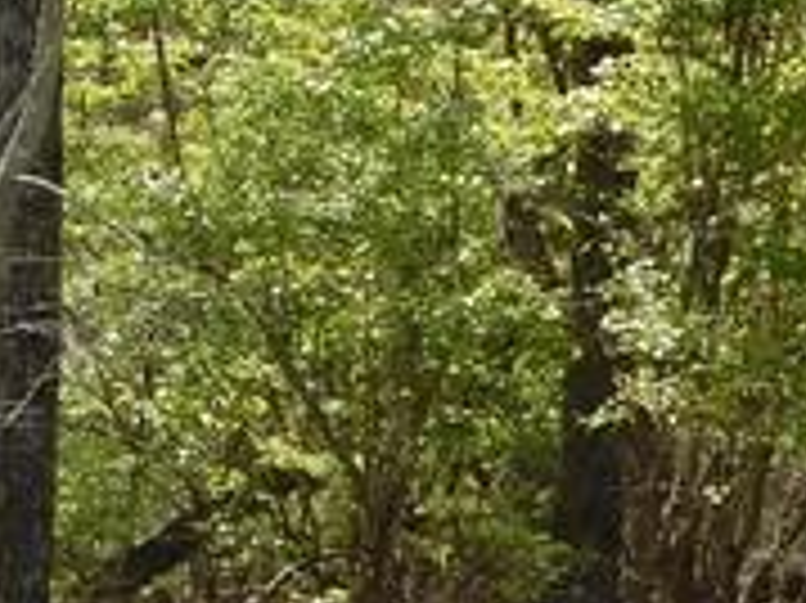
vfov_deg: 8.6
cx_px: -153
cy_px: 184
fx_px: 4002
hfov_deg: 11.3
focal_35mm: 172
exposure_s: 1/640
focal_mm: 5.3
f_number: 3.2
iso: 125
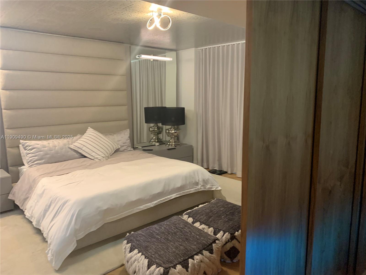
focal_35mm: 26
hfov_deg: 67.3
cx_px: 183
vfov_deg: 53.1
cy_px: 138
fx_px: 275
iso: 250
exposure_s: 1/60
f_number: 1.8
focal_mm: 4.25
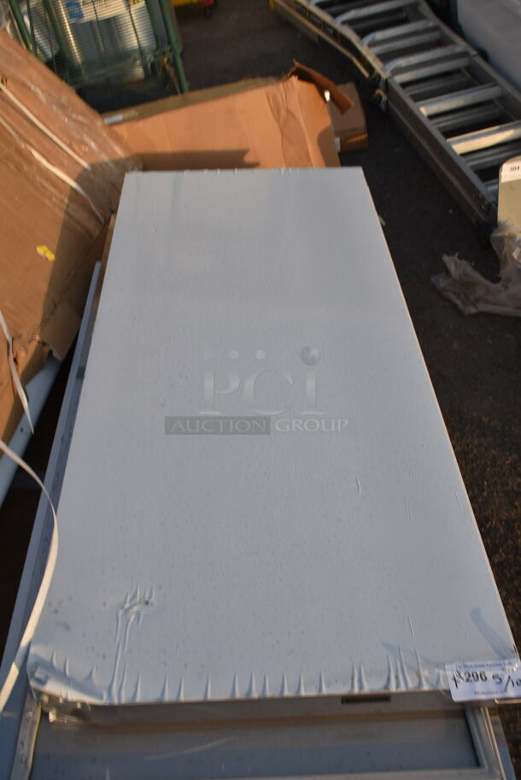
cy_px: 390
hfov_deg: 36.9
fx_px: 780
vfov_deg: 53.1
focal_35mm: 36
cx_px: 260
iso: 100
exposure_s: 1/160
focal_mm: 24
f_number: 6.3
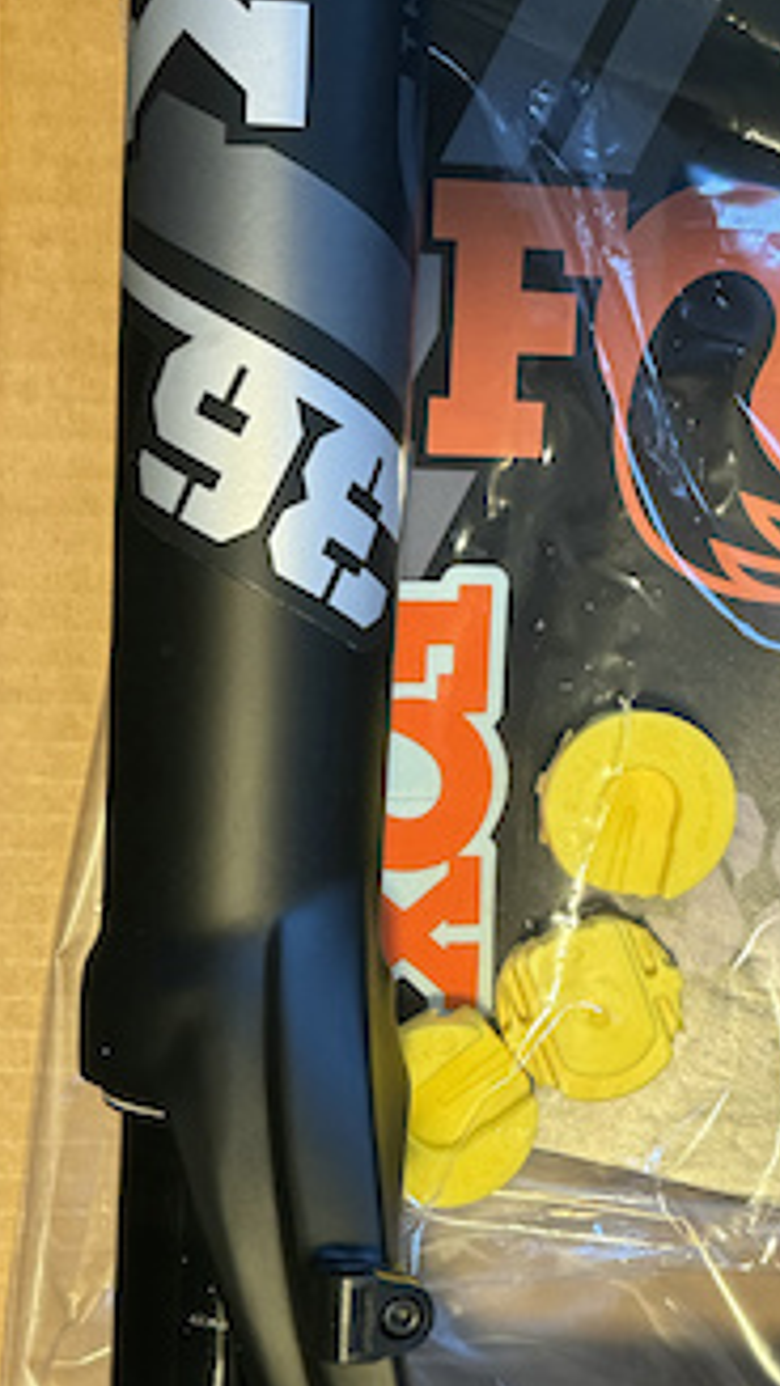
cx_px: 415
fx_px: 2353
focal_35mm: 64
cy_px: 992
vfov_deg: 32.4
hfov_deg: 18.8
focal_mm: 6.86
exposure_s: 1/40
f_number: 1.78
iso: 640
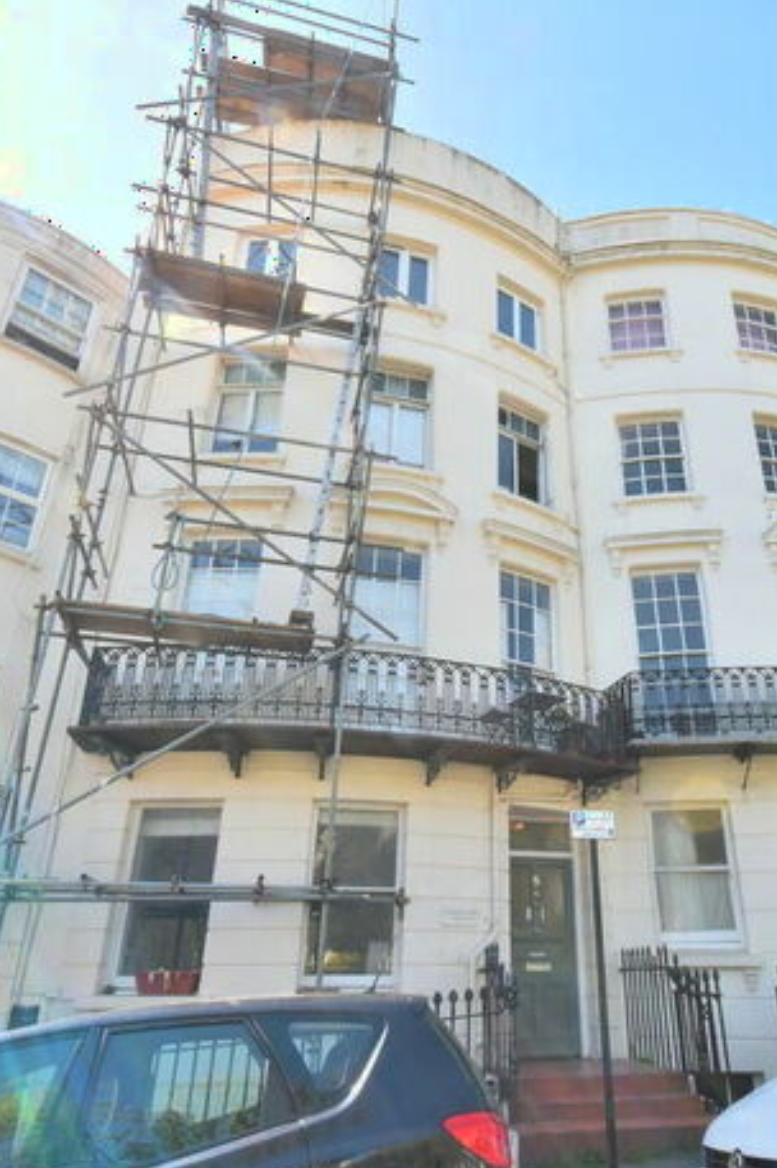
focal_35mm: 23
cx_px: 470
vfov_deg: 76.1
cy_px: 592
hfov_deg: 54.6
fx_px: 746
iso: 500
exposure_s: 1/60
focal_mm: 10
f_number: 16
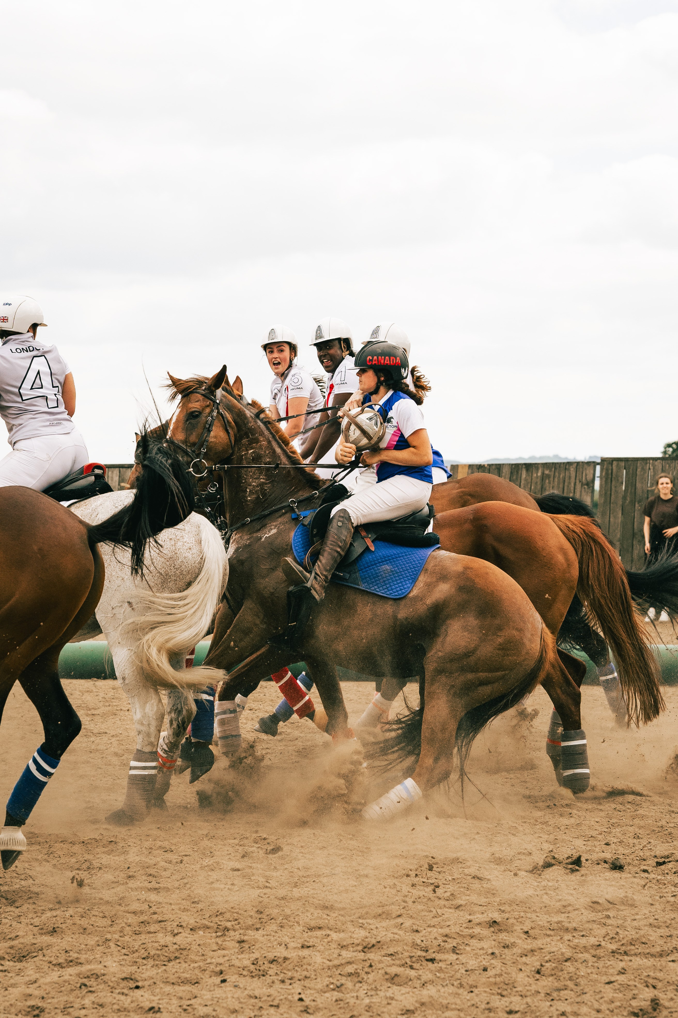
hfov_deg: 10.8
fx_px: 3587
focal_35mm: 127
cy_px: 509
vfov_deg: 16.1
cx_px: 339
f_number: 5
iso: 800
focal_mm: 85
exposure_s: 1/2500
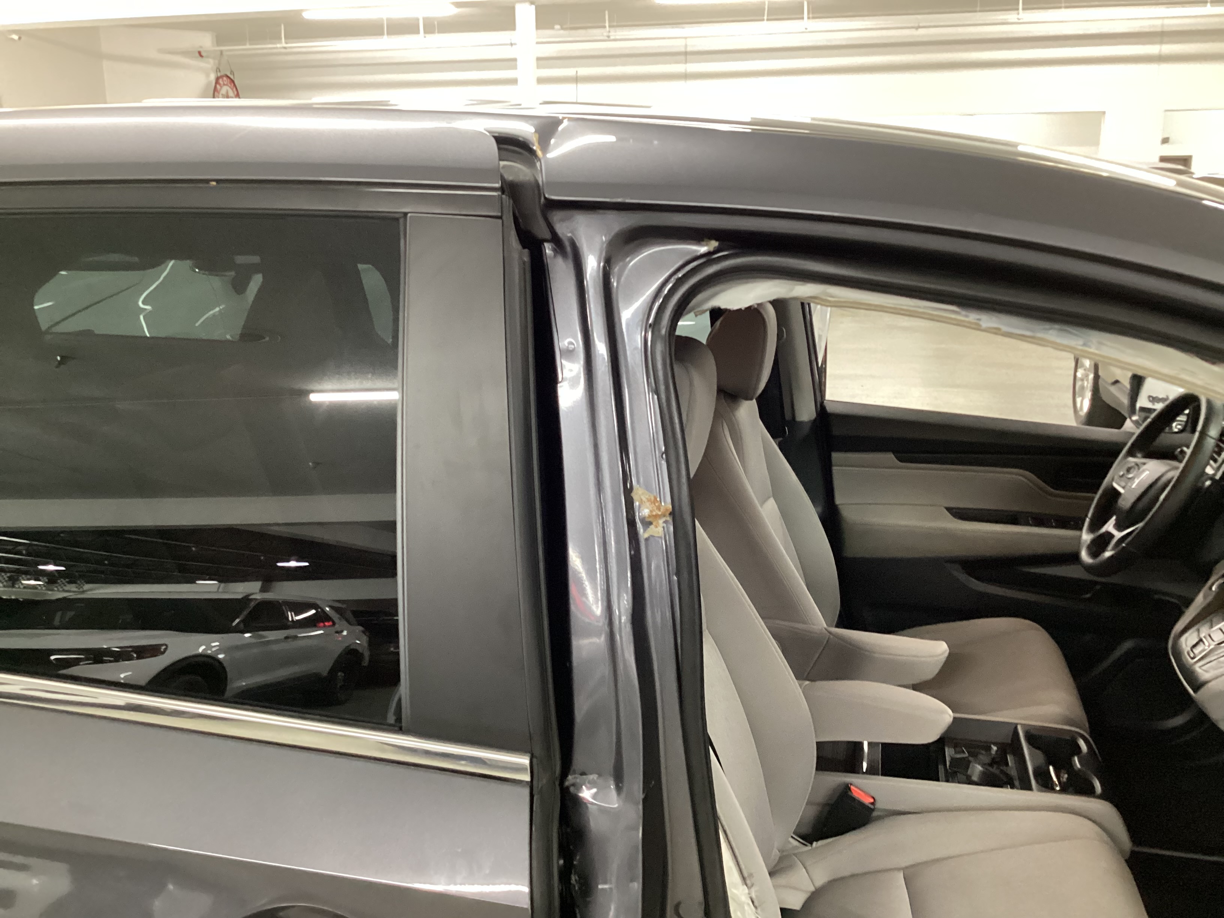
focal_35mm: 31
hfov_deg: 58.4
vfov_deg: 45.4
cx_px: 612
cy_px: 459
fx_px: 1096
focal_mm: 3.3
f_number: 2.4
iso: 400
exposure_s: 1/30
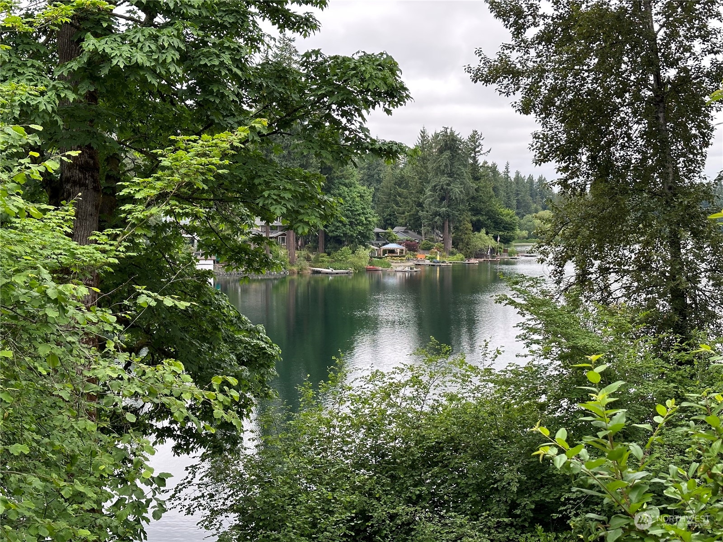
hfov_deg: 39.7
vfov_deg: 30.3
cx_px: 362
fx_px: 1003
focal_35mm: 48
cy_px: 271
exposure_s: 1/361
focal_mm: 6.86
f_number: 1.78
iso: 64
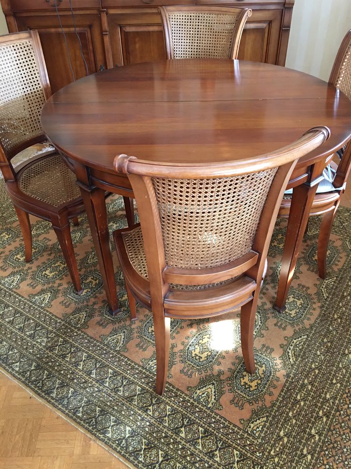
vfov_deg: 61.7
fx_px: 392
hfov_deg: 48.2
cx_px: 176
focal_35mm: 29
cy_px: 234
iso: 80
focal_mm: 4.15
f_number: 2.2
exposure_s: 1/10
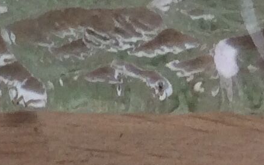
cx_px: -441
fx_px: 1640
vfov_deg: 5.3
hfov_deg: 8.2
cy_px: -418
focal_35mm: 228
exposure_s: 1/100
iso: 50
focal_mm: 4.15
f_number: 2.2
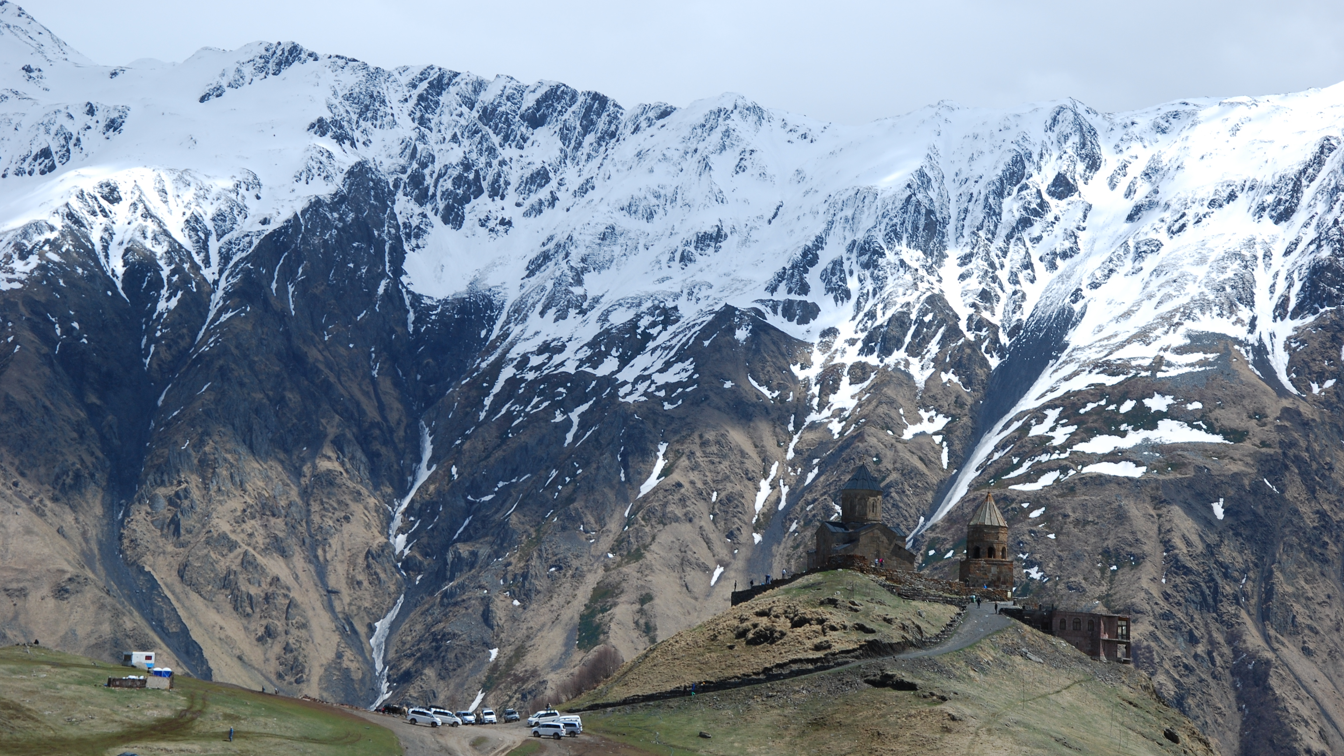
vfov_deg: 10.9
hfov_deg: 19.3
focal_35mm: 111
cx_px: 670
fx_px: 3956
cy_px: 428
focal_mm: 70
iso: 200
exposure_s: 1/160
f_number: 9
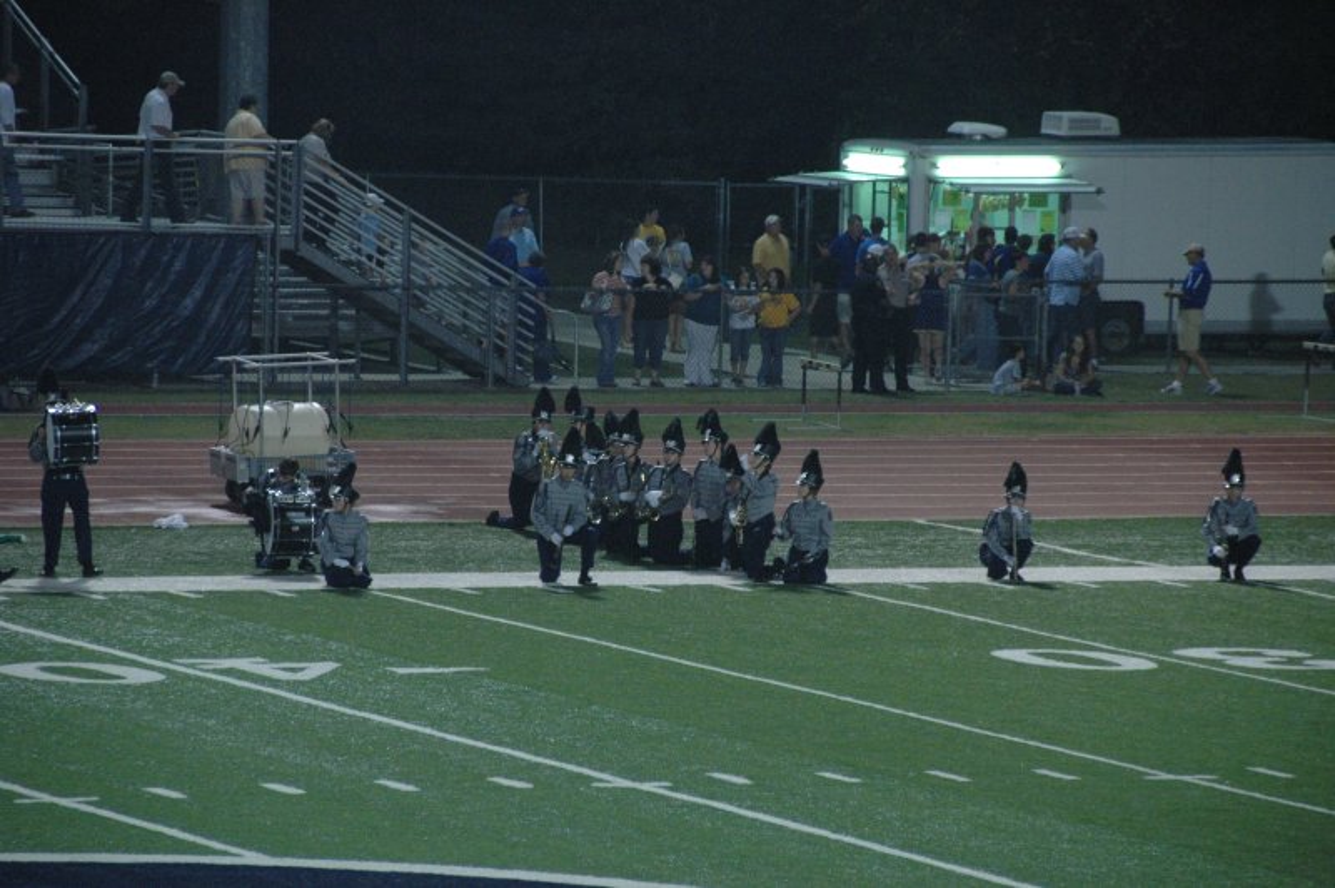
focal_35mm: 255
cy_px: 444
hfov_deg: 8.1
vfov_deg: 5.4
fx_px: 9448
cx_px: 668
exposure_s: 1/50
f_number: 5.6
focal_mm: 170
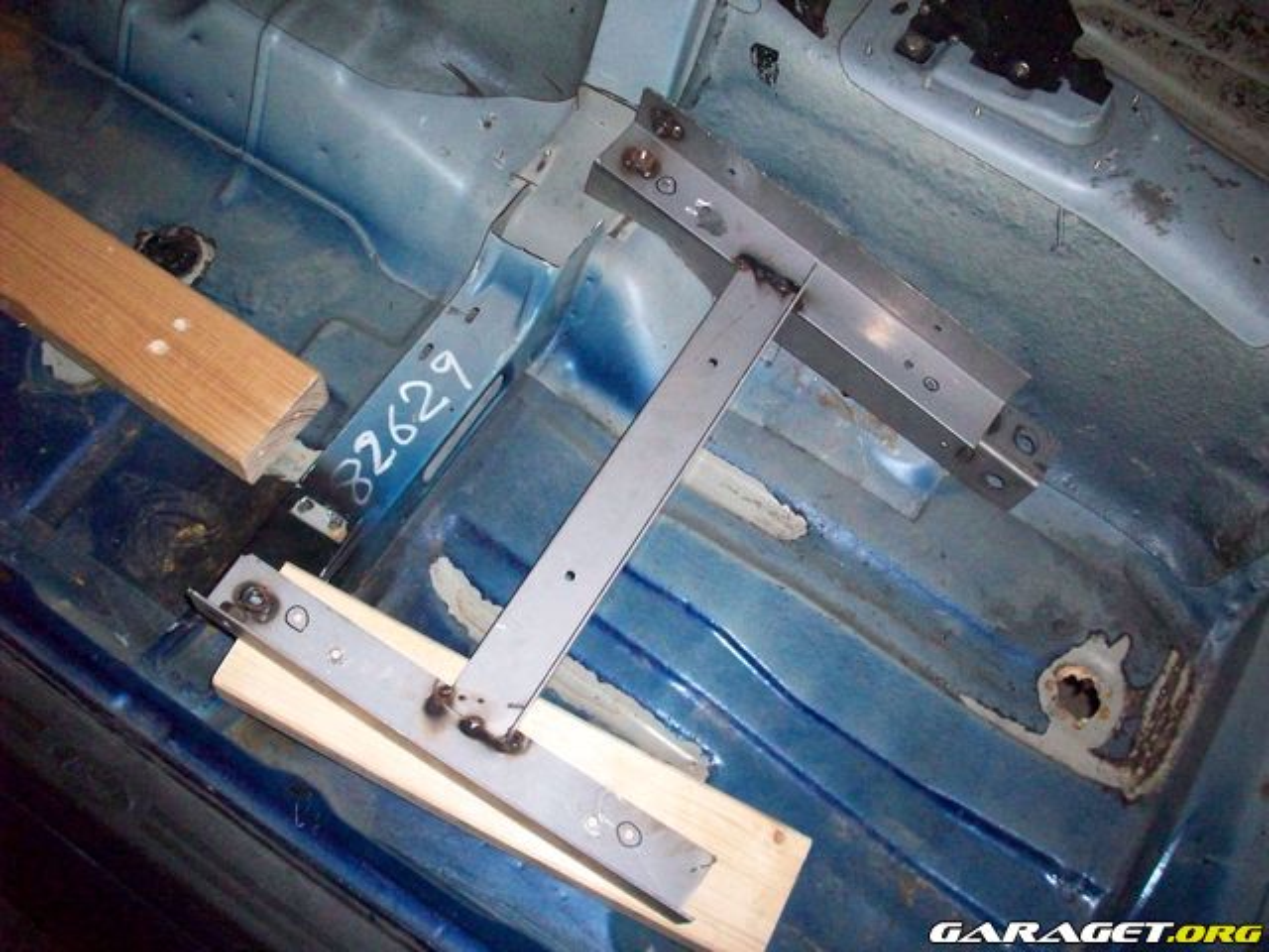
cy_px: 476
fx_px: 1356
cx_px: 634
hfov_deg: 50.1
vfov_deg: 38.7
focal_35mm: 37
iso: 400
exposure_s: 1/512
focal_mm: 6.2
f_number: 2.8
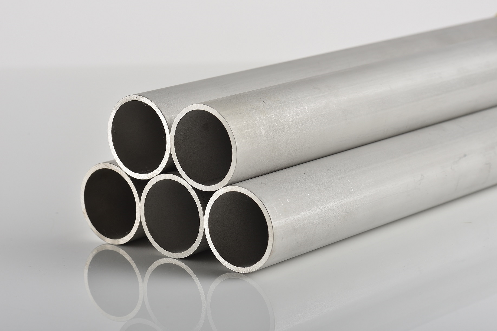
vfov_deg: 13.0
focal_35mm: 105
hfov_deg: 19.5
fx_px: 1449
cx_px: 248
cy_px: 166
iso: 100
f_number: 11
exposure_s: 1/200
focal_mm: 105
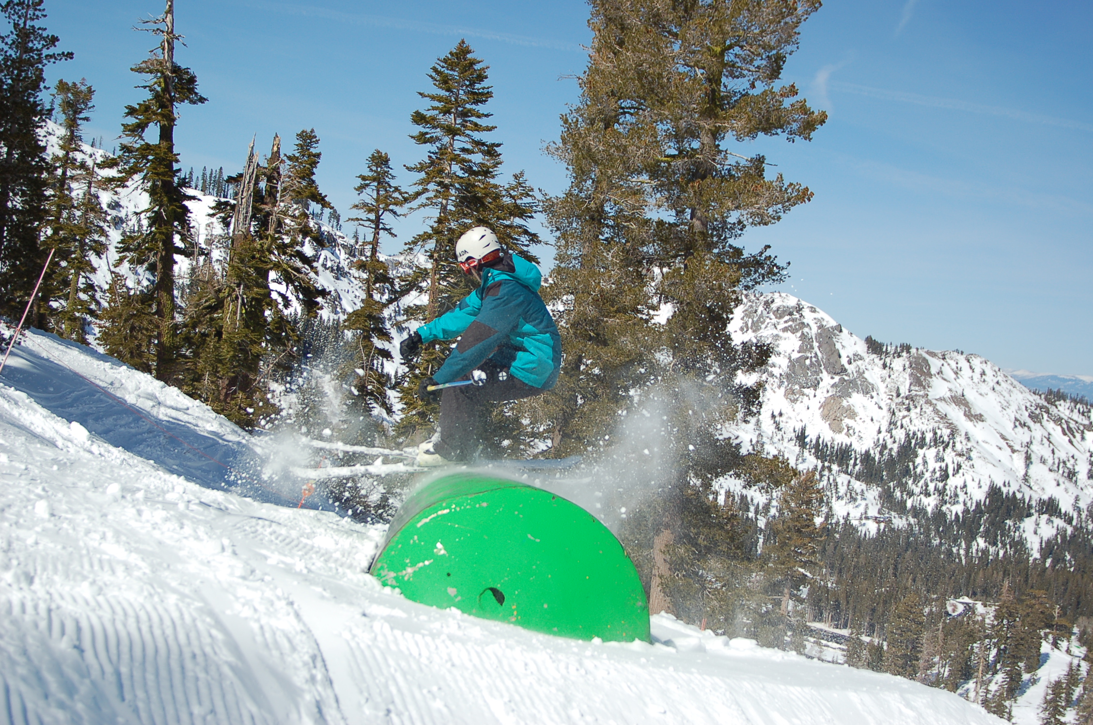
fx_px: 1546
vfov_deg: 26.4
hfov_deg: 38.9
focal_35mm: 51
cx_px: 546
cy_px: 362
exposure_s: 1/1250
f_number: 5.6
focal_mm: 34
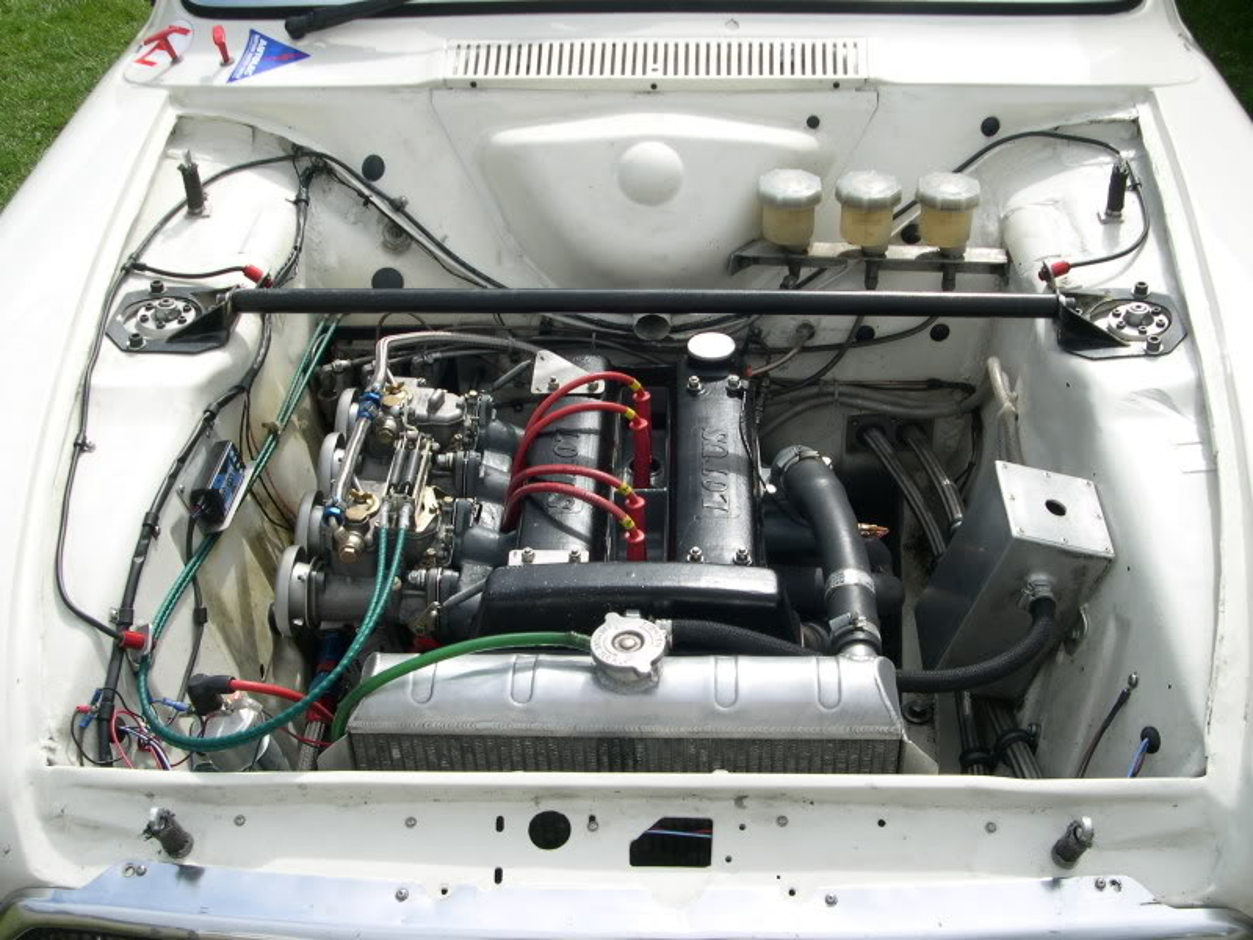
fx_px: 1375
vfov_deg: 37.7
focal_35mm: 38
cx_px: 626
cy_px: 470
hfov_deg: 49.0
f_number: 7.6
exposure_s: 1/202
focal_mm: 8
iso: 100
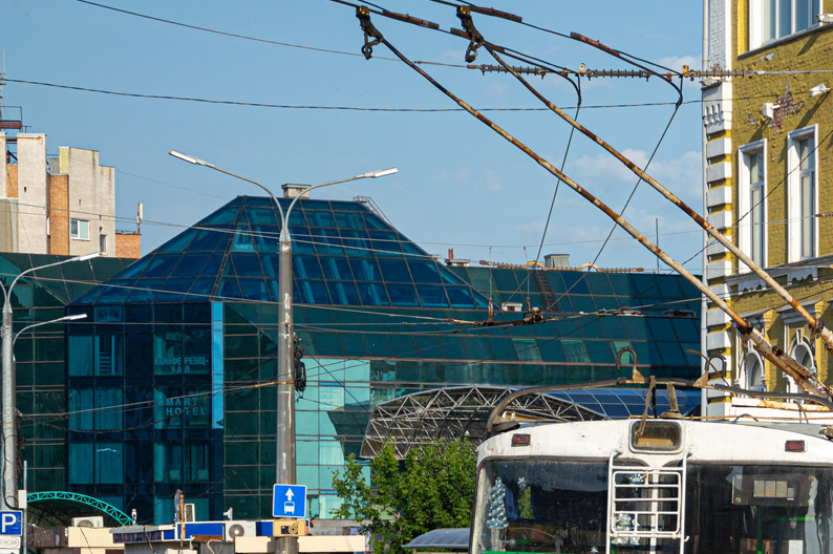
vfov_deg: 10.0
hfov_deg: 14.9
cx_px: 750
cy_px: 424
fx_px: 3144
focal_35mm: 136
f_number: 5.6
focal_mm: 48
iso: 100
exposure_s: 1/800
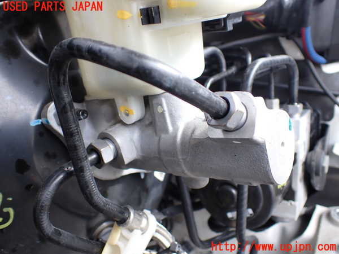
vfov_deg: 46.8
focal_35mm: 30
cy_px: 127
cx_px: 170
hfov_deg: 60.0
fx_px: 294
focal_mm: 5.4
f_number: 2.3
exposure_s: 1/125
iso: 100
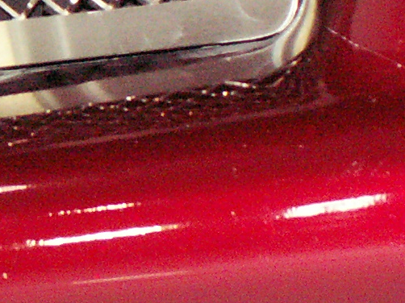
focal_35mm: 347
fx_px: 4058
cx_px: -541
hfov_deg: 5.5
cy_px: -95
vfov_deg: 4.3
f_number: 3.2
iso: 160
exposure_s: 1/40
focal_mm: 11.42
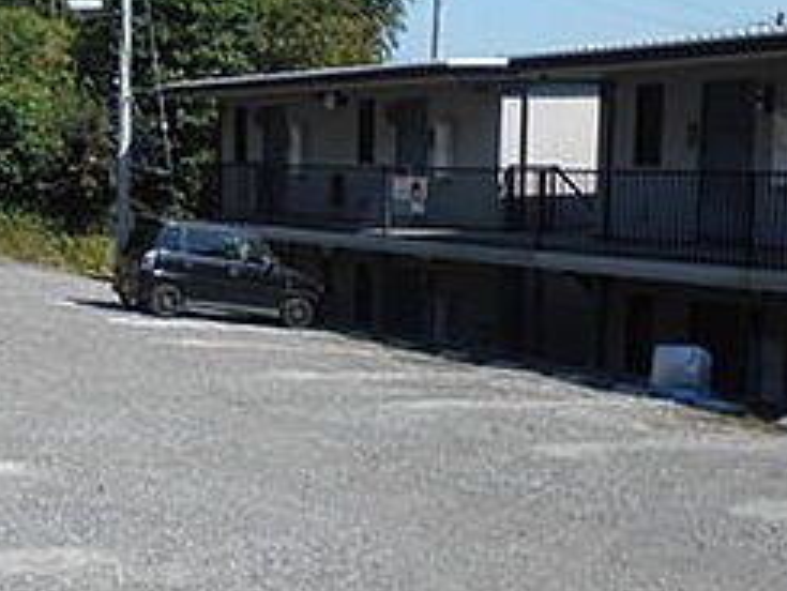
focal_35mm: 68
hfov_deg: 27.4
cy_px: 418
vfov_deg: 21.5
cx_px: 67
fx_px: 1547
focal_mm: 4.6
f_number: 3.2
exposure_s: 1/1000
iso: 80
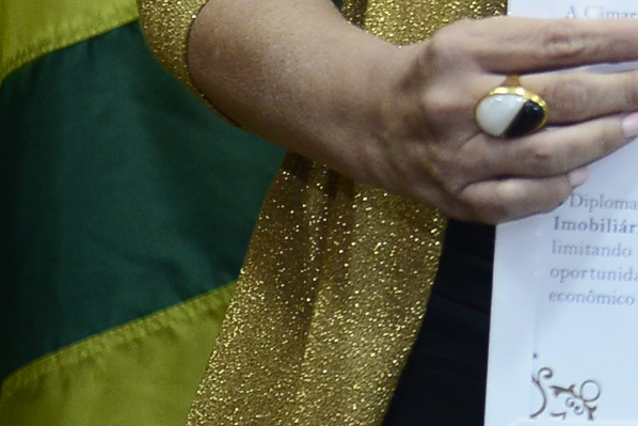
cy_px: -425
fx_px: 6239
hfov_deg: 5.8
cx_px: 991
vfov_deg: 3.9
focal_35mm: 352
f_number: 4
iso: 1600
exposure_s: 1/125
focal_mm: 70
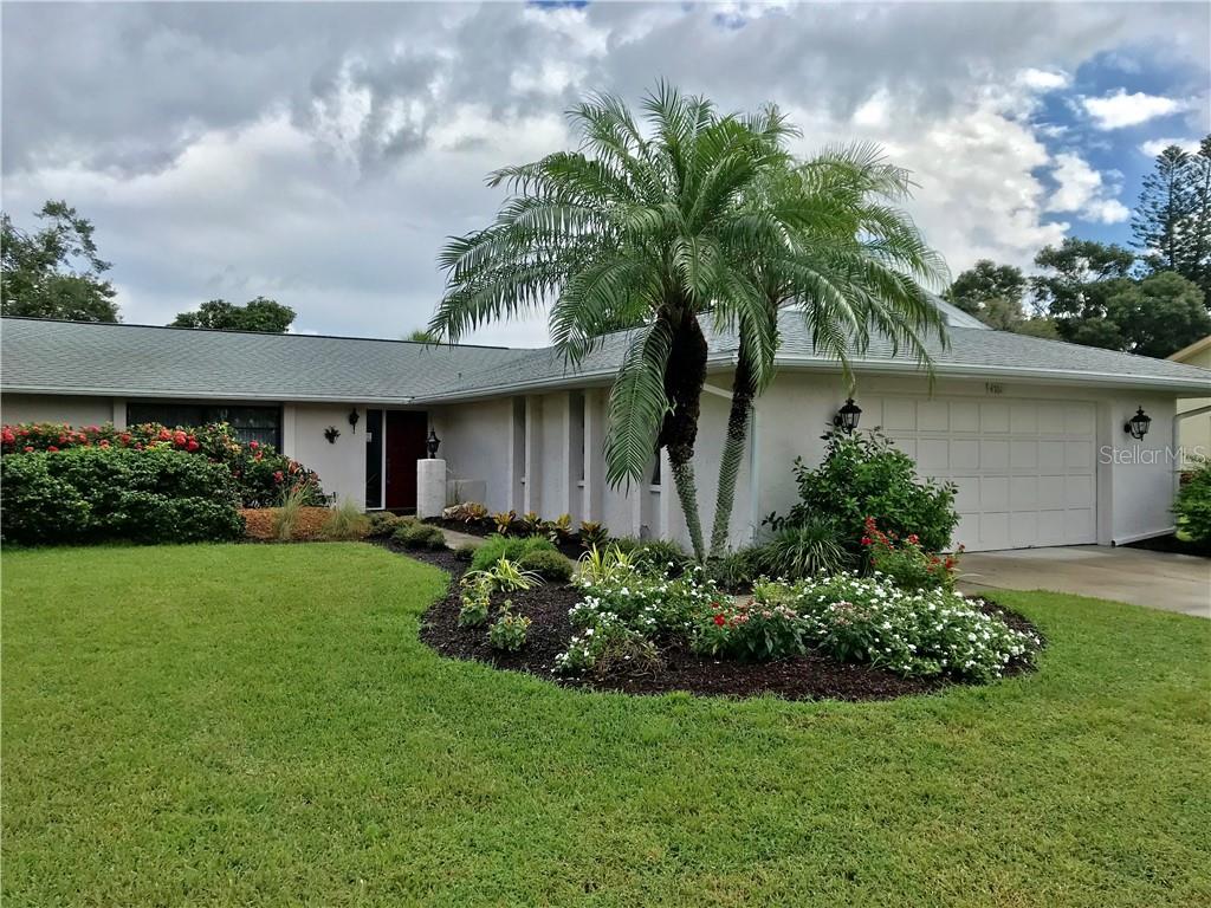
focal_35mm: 28
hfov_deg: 63.4
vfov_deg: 49.7
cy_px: 454
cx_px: 606
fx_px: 980
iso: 20
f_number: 1.8
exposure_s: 1/1953
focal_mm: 3.99
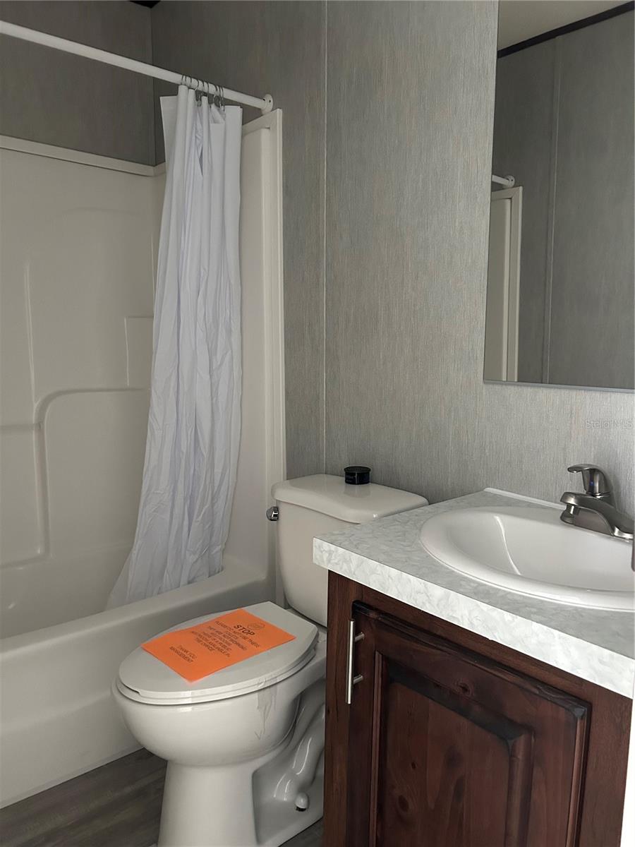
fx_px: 636
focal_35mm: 26
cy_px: 424
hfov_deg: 53.1
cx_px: 318
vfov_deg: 67.3
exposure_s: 1/40
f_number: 1.5
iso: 500
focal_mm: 5.7
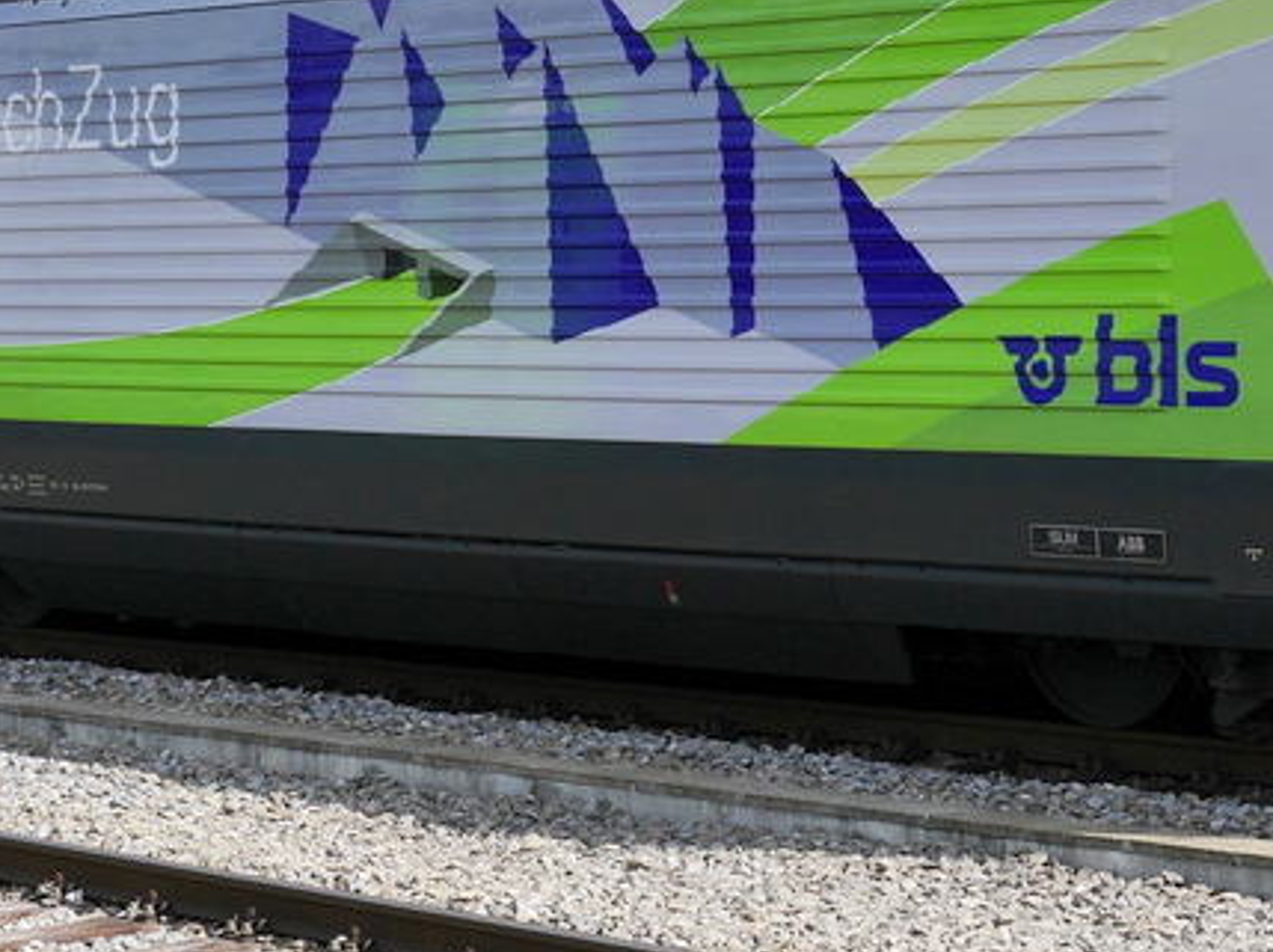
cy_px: 184
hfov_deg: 17.4
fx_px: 4115
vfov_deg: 13.1
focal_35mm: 112
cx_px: 1039
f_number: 8
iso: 160
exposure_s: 1/320
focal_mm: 20
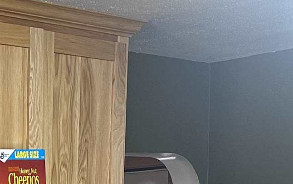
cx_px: -101
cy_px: 402
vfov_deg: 9.8
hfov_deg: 16.2
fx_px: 966
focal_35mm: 121
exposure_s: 1/60
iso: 250
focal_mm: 6.86
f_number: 1.78
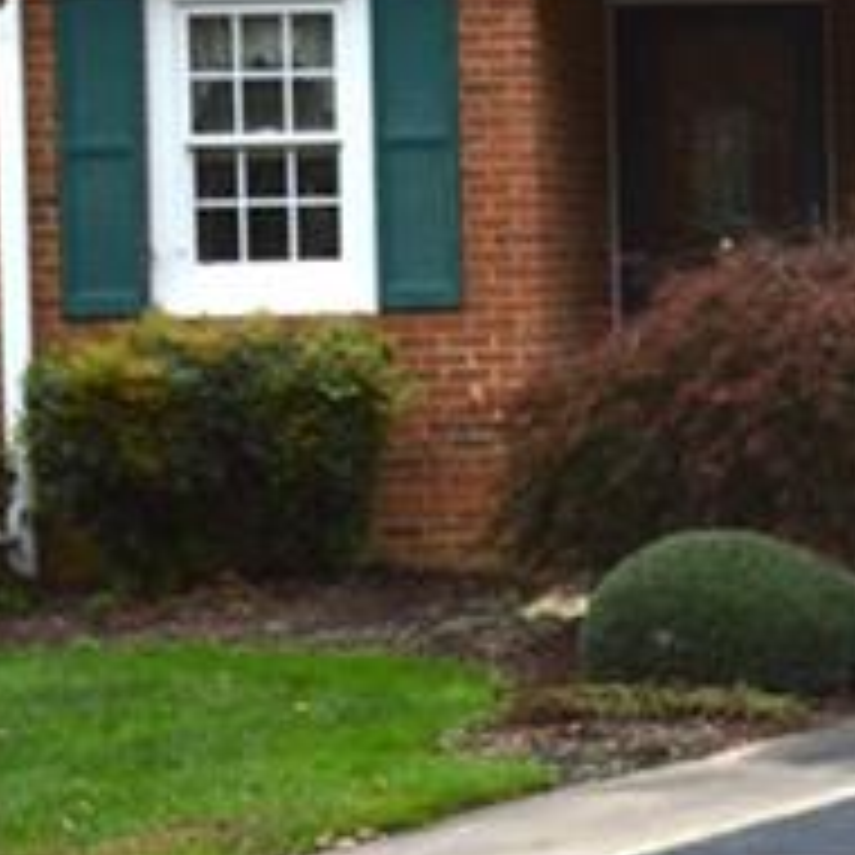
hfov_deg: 8.4
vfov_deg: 8.5
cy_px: 243
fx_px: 5757
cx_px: 1179
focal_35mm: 206
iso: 100
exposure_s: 1/200
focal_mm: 30
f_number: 7.1
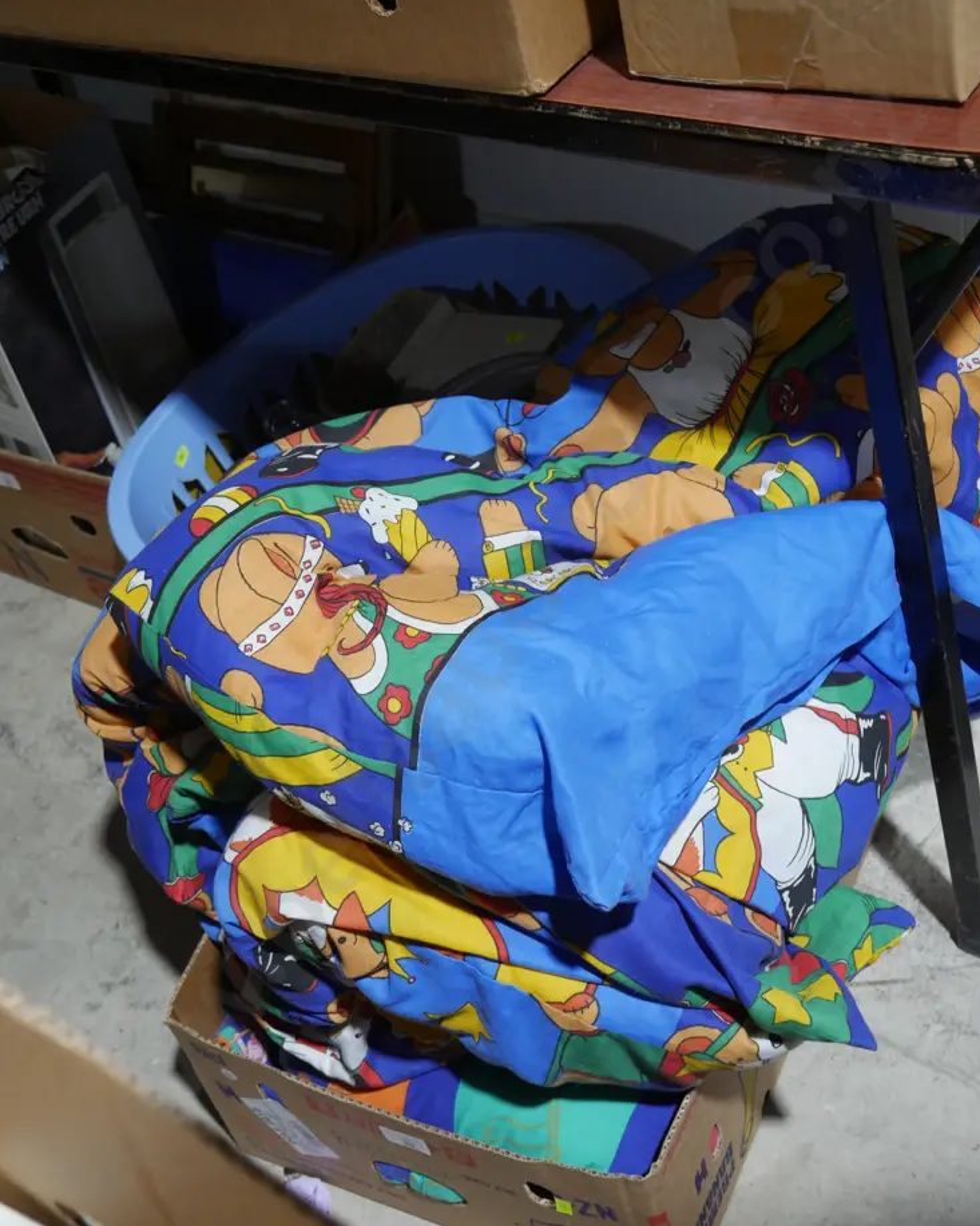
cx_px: 493
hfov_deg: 31.4
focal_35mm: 48
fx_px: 1741
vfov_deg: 38.8
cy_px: 648
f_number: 4.7
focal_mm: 22
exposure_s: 1/60
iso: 640
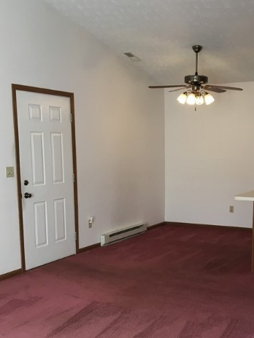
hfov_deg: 29.9
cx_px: 182
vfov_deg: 39.4
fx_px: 470
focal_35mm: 48
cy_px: 210
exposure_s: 1/33
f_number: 2.2
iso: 32
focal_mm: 4.15
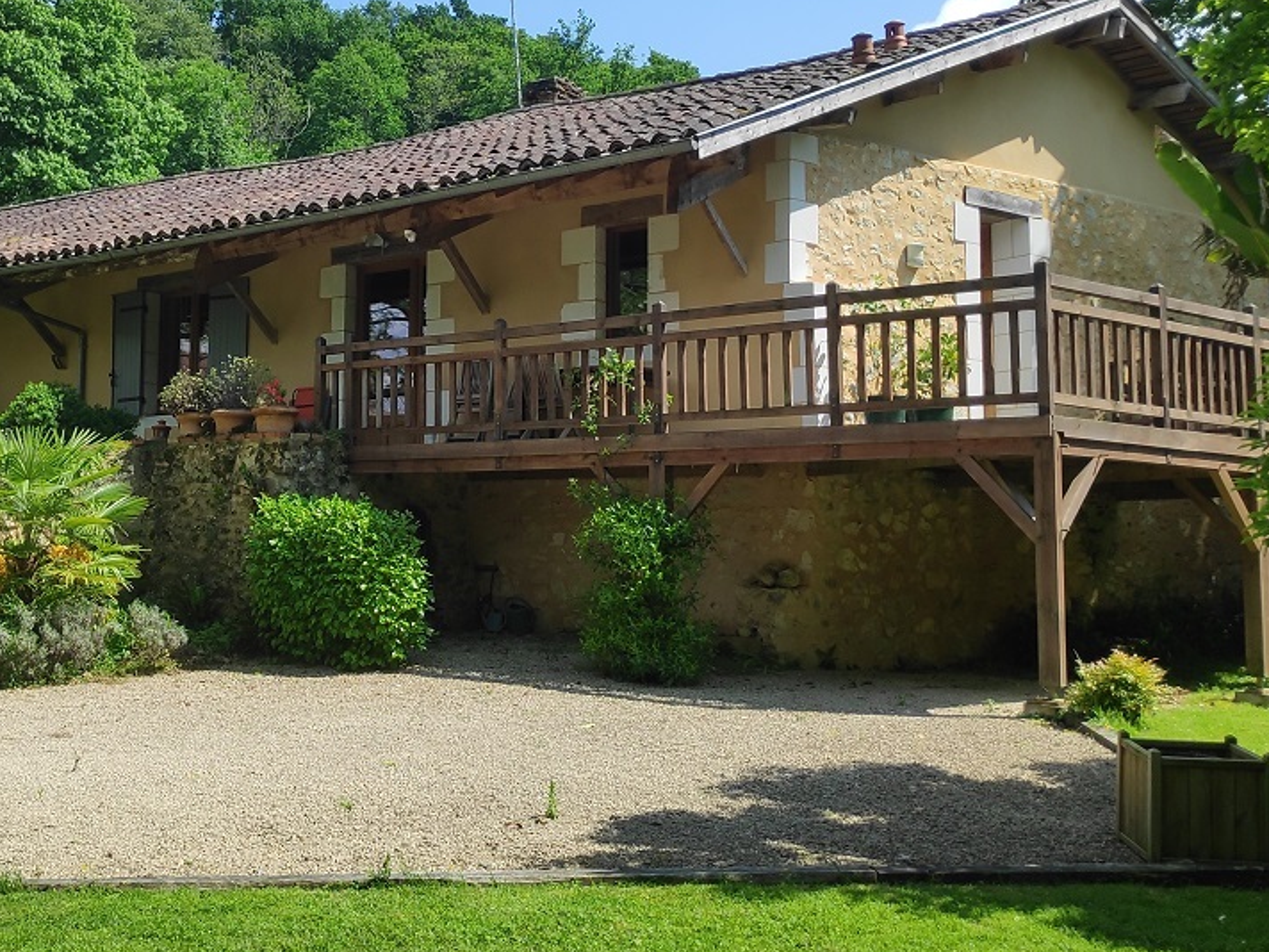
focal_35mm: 34
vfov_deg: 41.6
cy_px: 390
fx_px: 1246
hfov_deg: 52.5
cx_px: 387
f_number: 1.9
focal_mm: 3.94
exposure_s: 1/1790
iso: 100
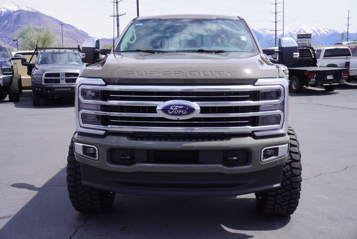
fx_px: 417
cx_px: 178
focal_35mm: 42
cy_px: 120
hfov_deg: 46.4
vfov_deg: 31.9
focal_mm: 28
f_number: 10
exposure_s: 1/125
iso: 100
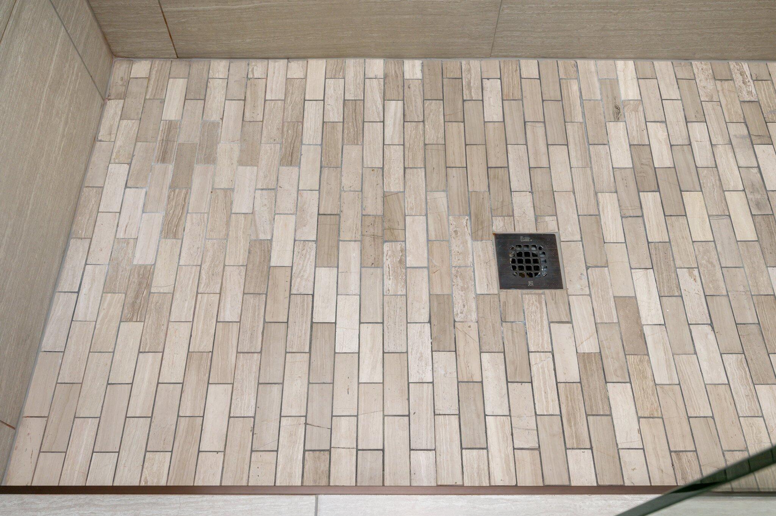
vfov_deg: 43.5
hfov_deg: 62.0
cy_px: 258
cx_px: 388
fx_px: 646
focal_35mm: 30
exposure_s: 1/60
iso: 320
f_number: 9
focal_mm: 30
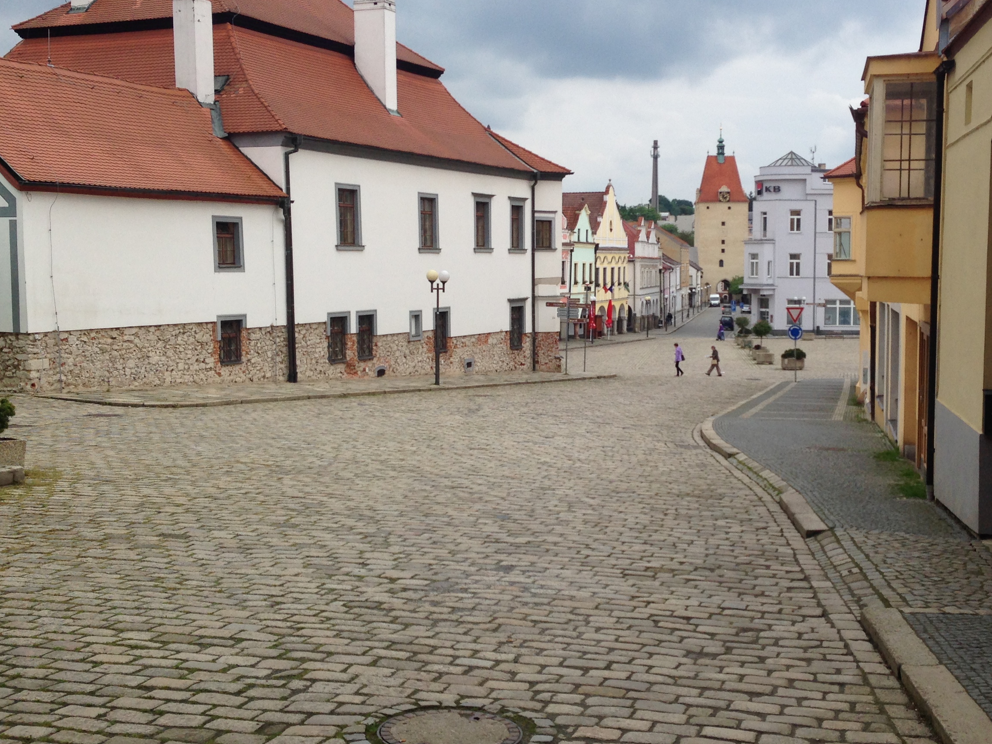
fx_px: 1347
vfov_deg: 30.9
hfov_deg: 40.3
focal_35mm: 47
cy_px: 368
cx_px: 594
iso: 50
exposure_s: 1/1391
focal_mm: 4.12
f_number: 2.4
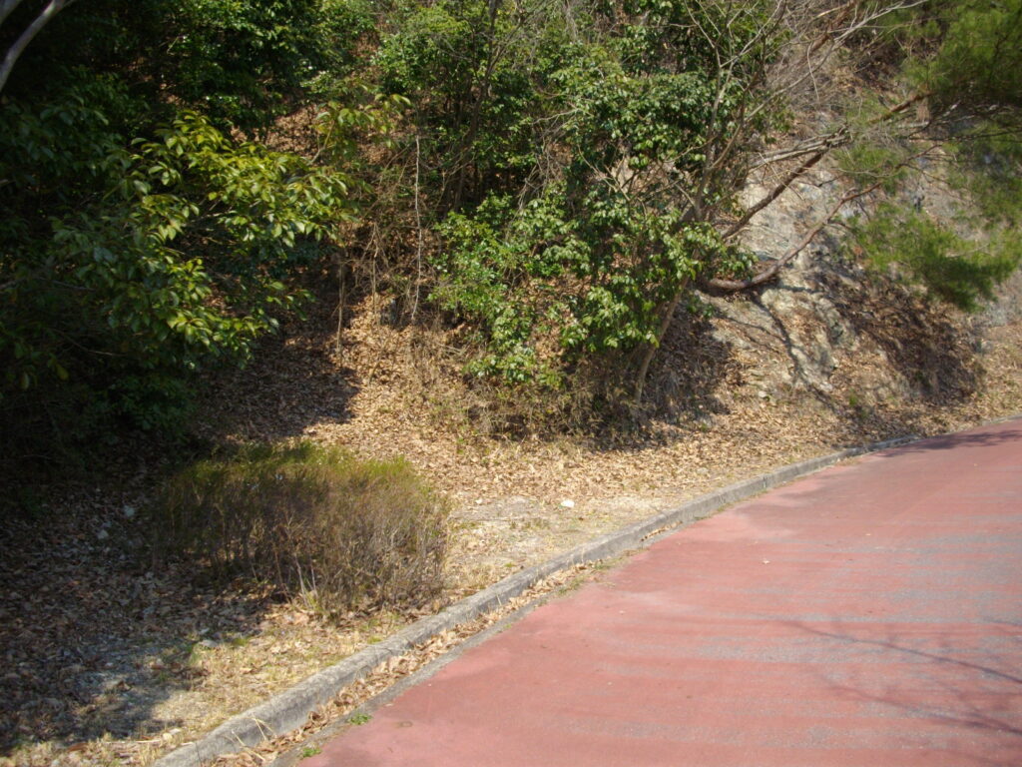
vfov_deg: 38.7
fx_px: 1092
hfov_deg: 50.1
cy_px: 384
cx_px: 511
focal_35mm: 37
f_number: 5.6
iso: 100
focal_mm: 6.2
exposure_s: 1/250
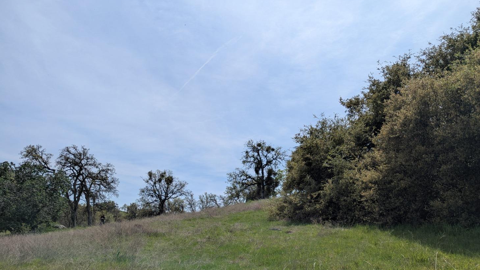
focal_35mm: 27
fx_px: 344
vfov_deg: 42.3
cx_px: 247
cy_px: 181
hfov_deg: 69.8
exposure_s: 1/4184
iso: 49
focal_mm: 6.81
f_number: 1.85
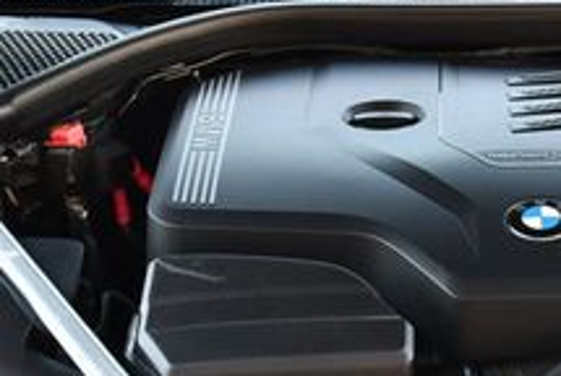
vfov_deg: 11.4
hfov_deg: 16.9
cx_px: 501
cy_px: 418
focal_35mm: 119
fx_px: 1857
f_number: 3.8
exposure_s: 1/250
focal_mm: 20
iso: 560
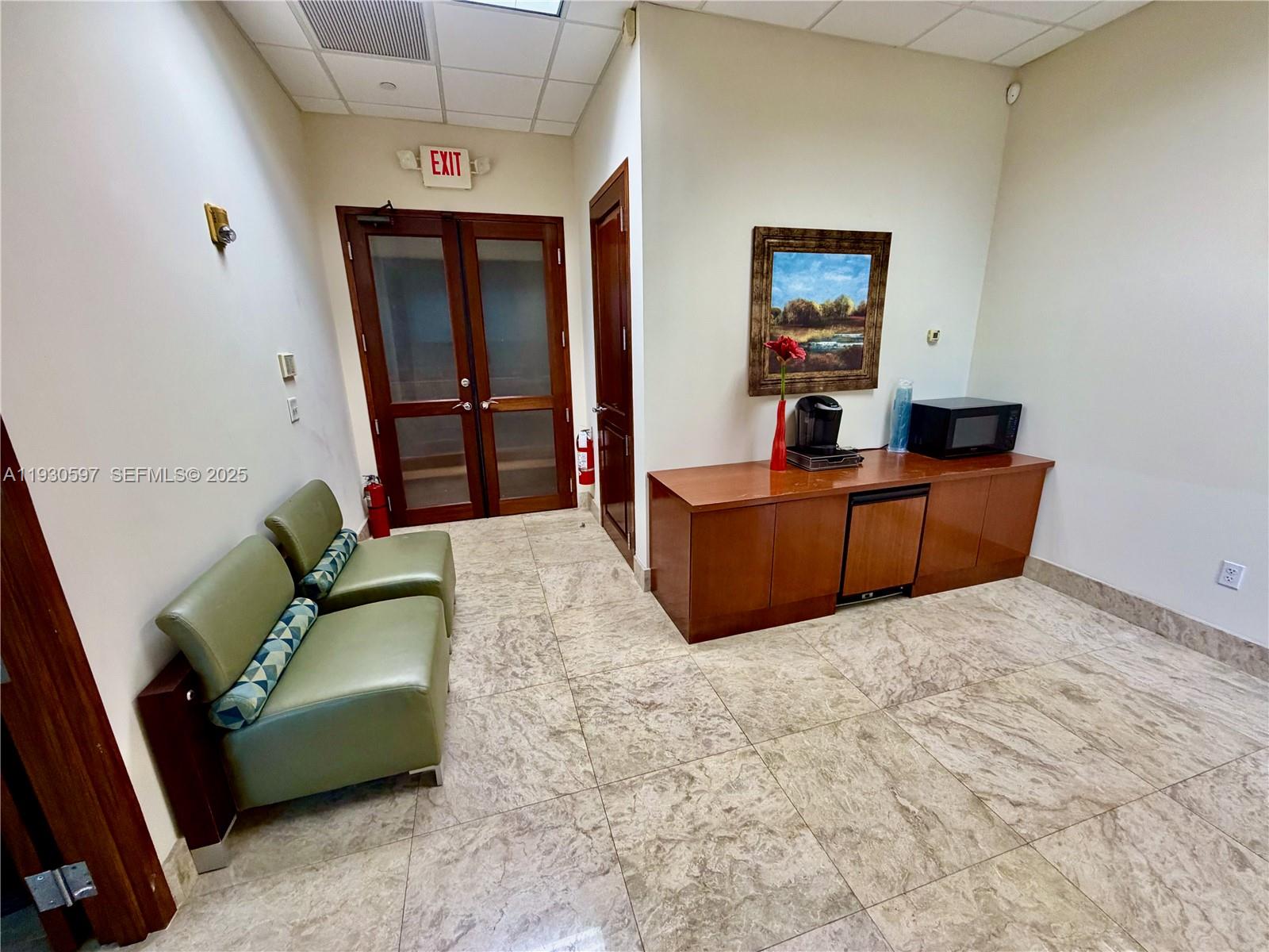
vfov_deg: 85.7
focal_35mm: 14
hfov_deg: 102.1
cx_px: 634
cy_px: 476
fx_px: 513
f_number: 2.2
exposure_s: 1/120
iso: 320
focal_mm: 2.22
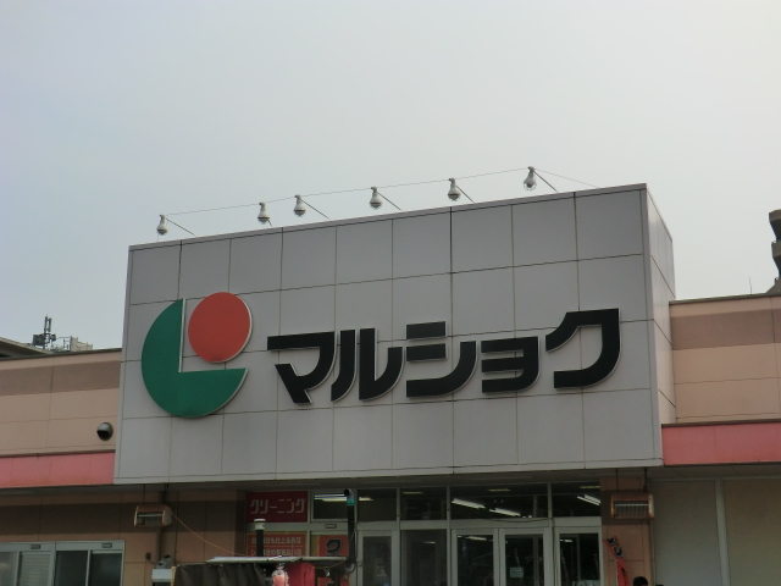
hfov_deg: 40.4
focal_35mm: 47
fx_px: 1060
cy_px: 293
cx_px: 390
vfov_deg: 30.9
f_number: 9.3
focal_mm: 8.4
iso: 80
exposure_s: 1/400
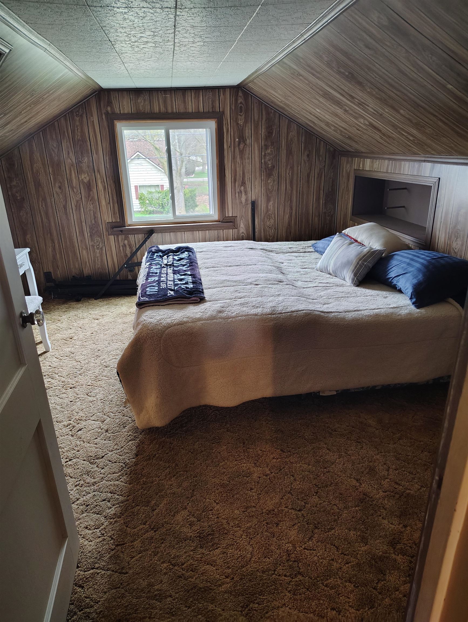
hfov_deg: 56.9
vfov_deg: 71.5
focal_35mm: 24
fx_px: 432
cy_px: 311
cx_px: 234
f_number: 1.8
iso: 1466
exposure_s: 1/30
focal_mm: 5.56
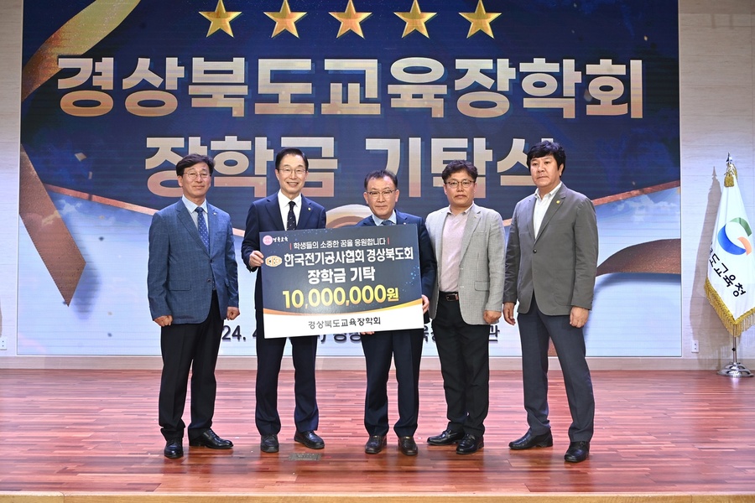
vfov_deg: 41.1
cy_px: 252
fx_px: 671
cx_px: 378
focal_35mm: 32
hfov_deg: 58.7
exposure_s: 1/200
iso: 1250
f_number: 7.1
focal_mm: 32
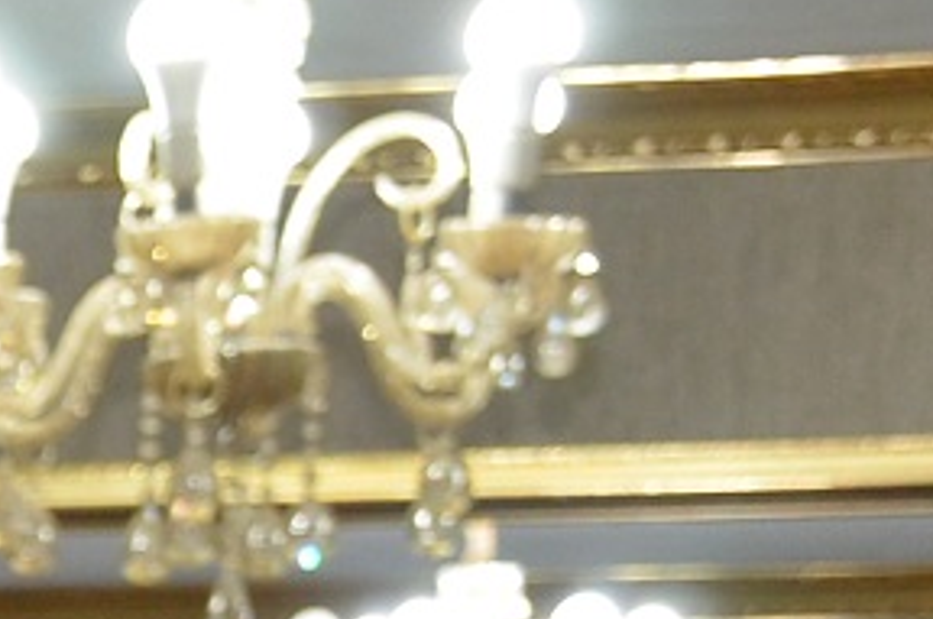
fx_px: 6468
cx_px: -2025
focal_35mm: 250
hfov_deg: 7.2
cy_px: 1565
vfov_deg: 5.3
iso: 800
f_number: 4
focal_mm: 24
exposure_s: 1/60
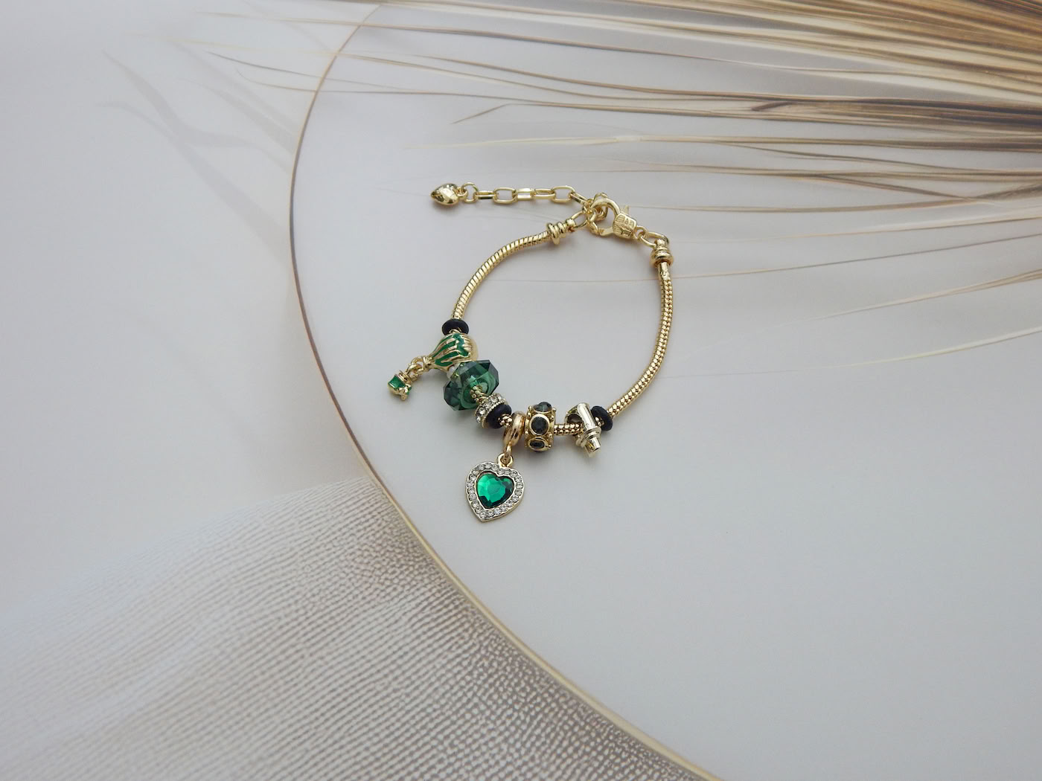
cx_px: 521
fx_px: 933
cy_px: 390
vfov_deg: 45.4
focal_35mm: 31
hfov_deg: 58.4
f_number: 3.2
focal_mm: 5.6
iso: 280
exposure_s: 1/30
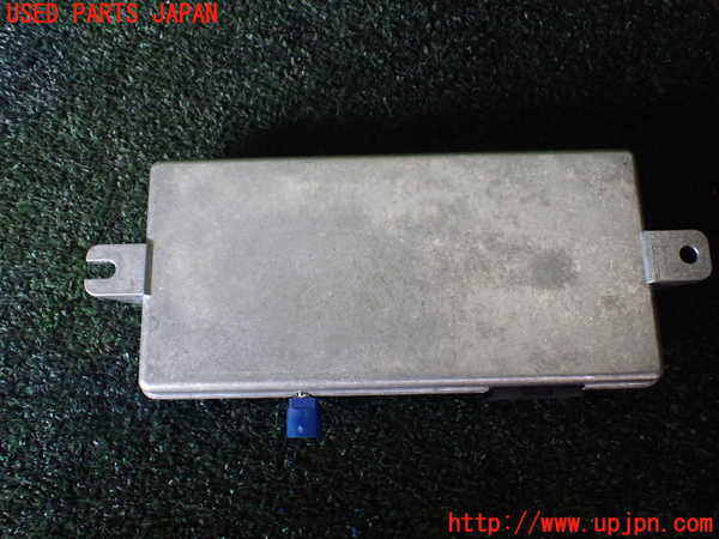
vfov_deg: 46.8
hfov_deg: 60.0
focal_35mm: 30
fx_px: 623
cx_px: 360
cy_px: 270
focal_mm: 5.4
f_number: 2.3
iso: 800
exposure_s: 1/125
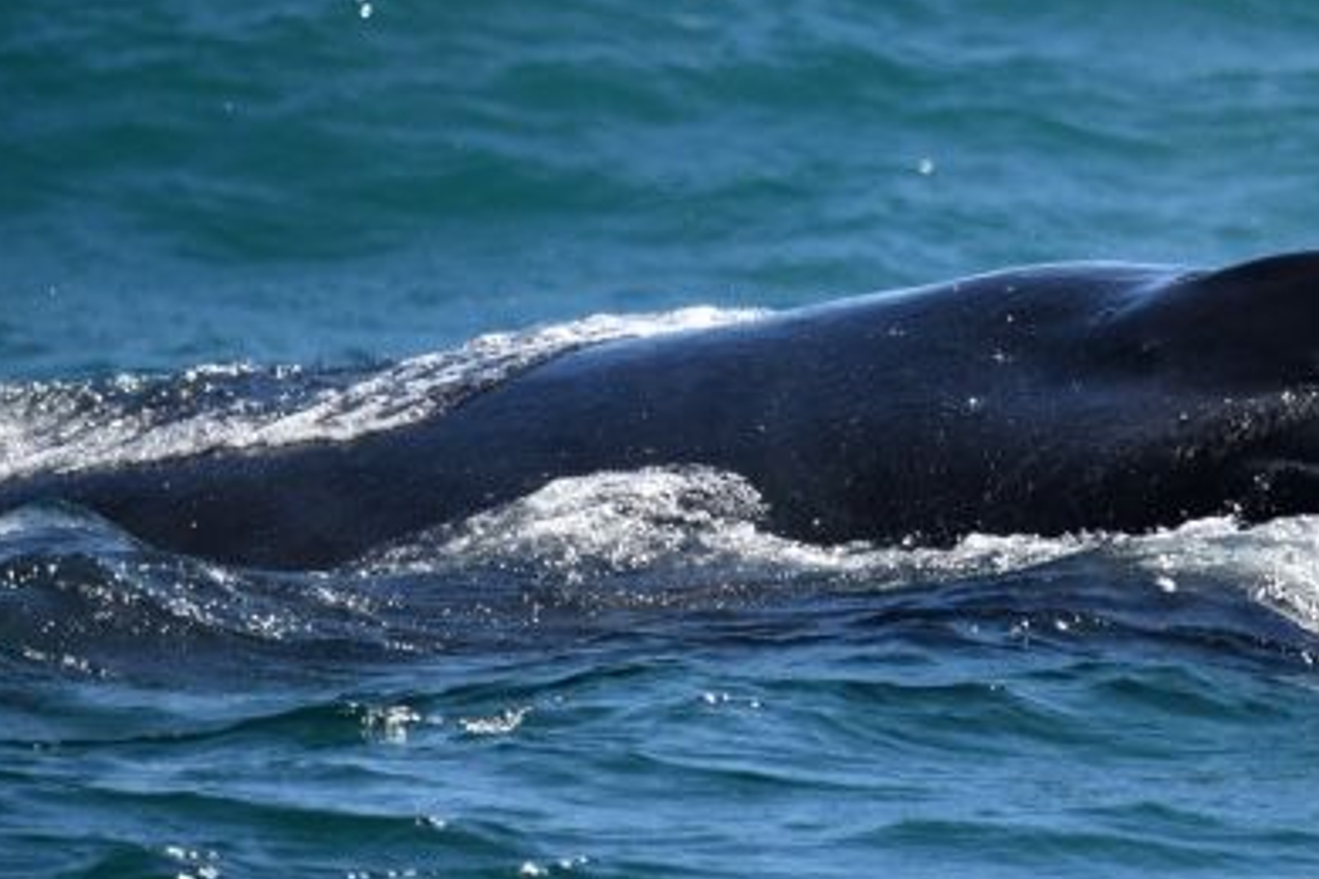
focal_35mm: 1230
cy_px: 374
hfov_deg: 1.7
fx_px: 45062
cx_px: 1278
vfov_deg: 1.1
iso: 1400
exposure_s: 1/8000
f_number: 6.3
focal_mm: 600
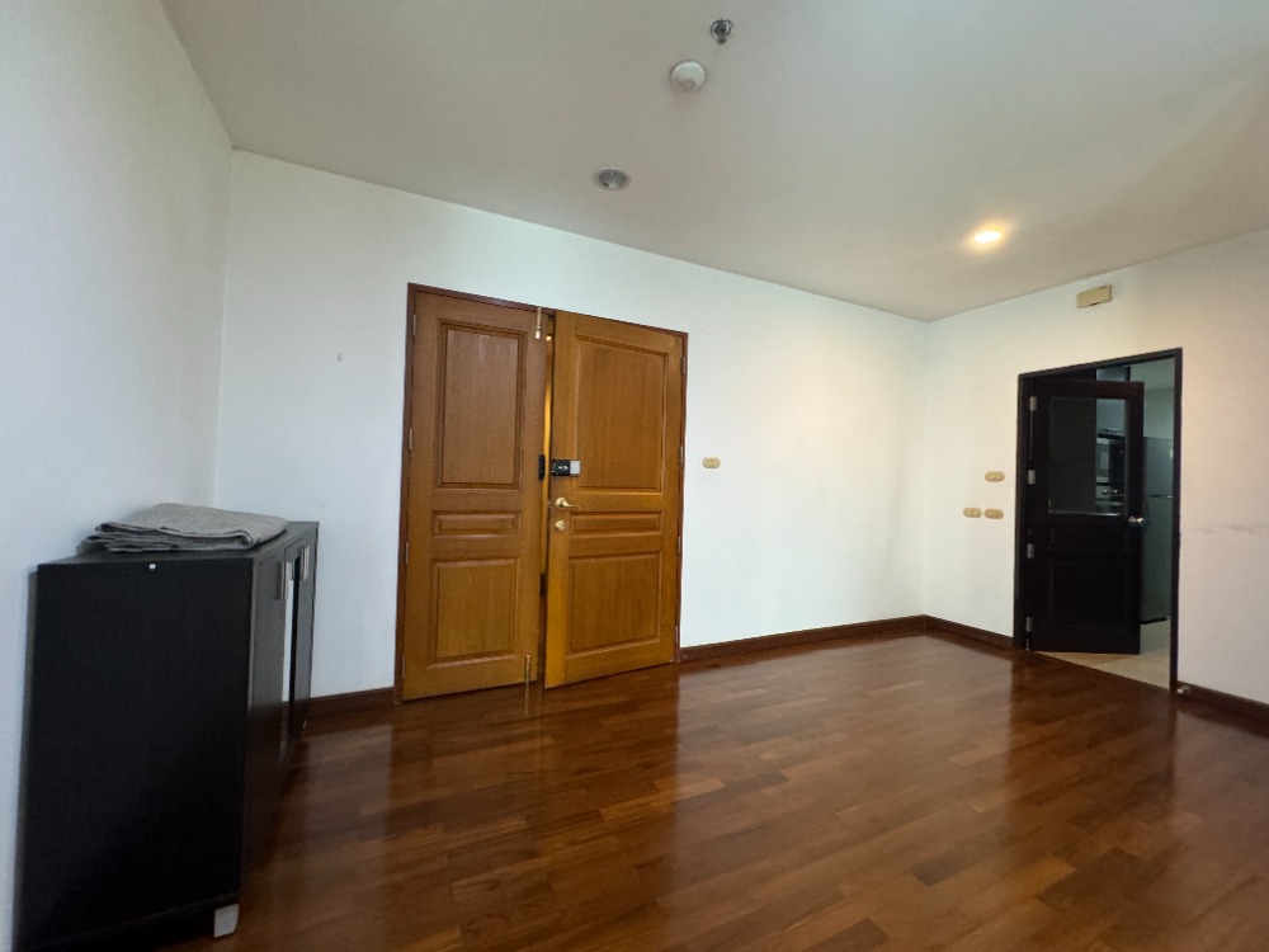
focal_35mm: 14
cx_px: 634
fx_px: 513
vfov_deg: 85.7
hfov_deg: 102.1
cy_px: 476
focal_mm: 2.22
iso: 320
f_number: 2.2
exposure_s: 1/50
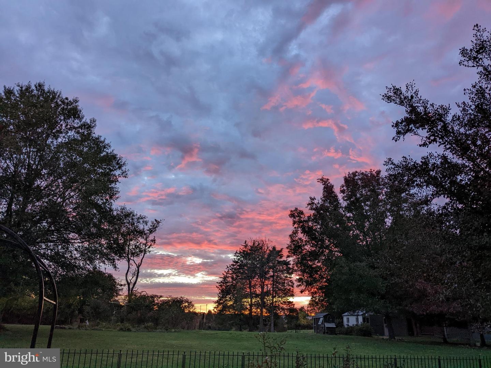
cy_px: 184
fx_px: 383
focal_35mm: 27
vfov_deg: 51.4
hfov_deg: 65.3
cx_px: 246
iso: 61
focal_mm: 4.38
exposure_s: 1/40
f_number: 1.73
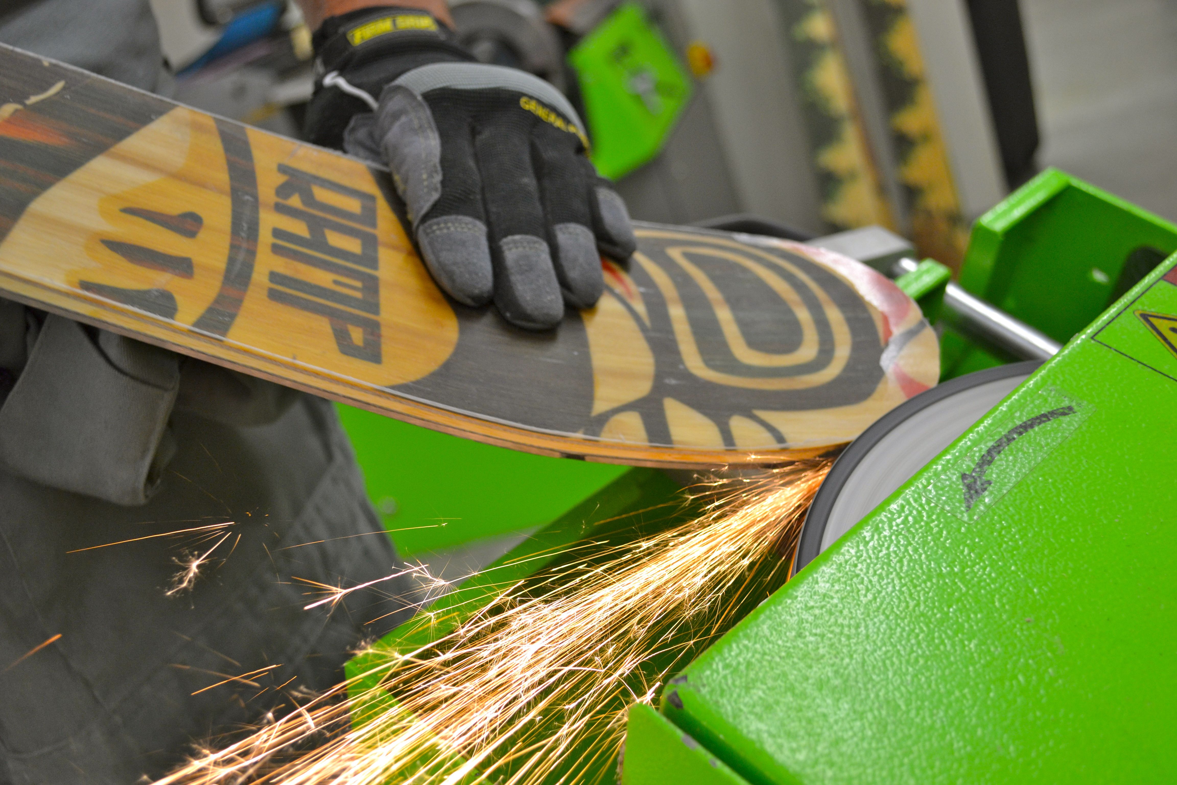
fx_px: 1373
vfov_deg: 31.9
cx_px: 588
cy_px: 392
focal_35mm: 42
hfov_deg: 46.4
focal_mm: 28
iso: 720
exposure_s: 1/60
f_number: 4.5
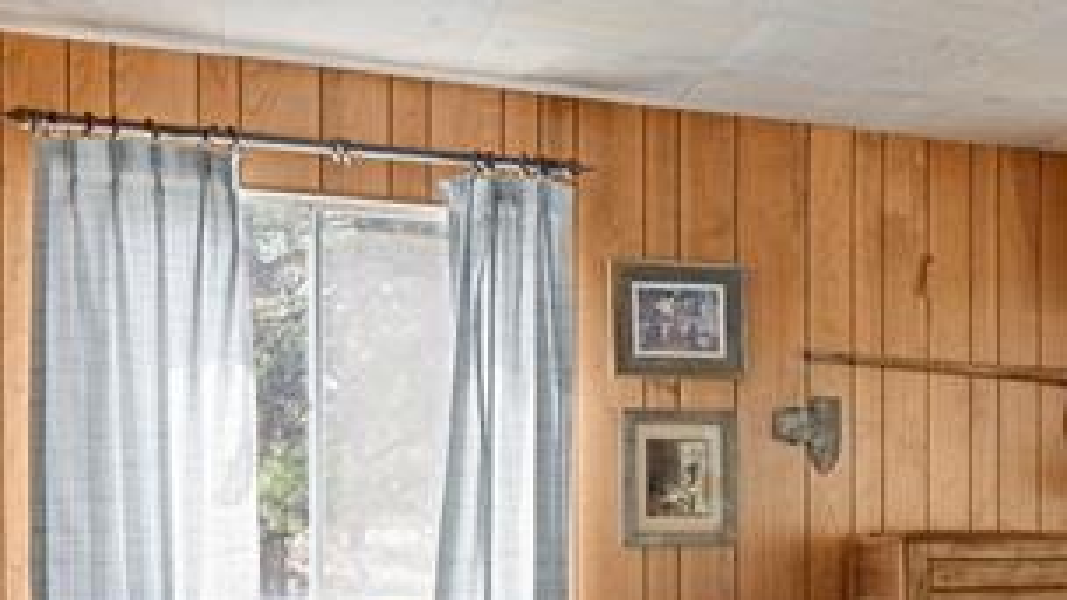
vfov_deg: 19.6
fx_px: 1698
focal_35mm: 60
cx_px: 1264
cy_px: 551
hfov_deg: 30.1
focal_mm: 17
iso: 250
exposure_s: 2.5
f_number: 8
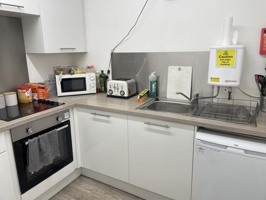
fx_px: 200
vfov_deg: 53.1
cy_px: 100
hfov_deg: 67.3
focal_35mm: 26
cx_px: 133
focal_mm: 4.2
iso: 40
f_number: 1.6
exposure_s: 1/100
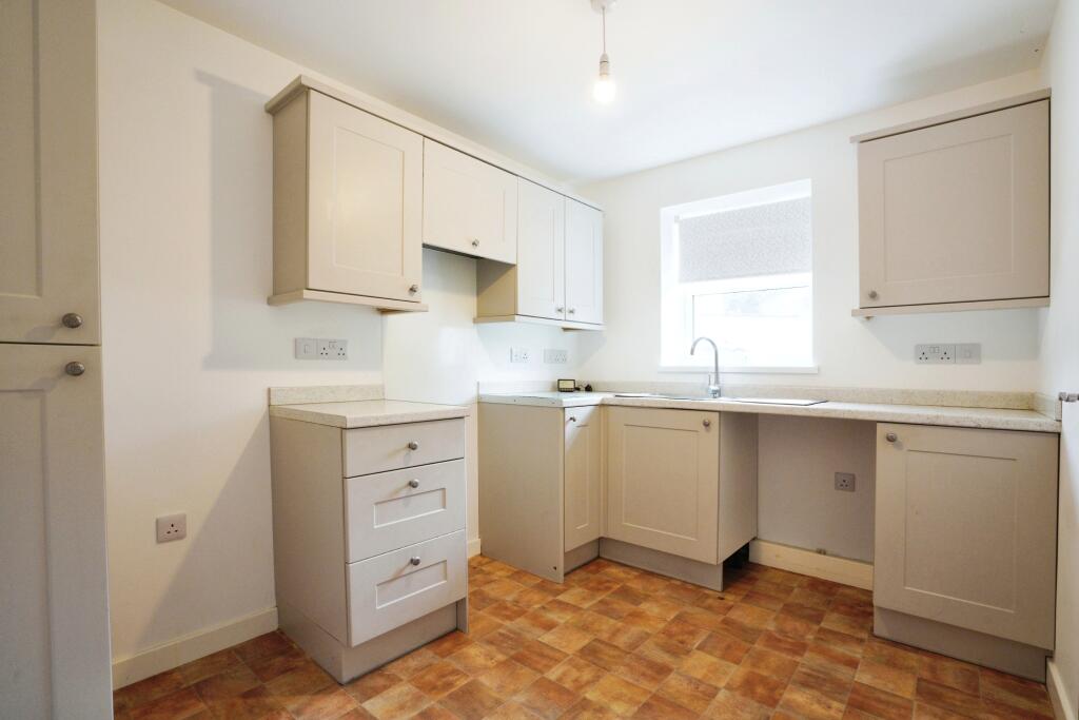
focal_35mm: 16
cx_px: 540
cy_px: 360
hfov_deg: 96.7
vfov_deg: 73.8
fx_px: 480
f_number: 9
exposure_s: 1/8
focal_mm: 16
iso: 1250
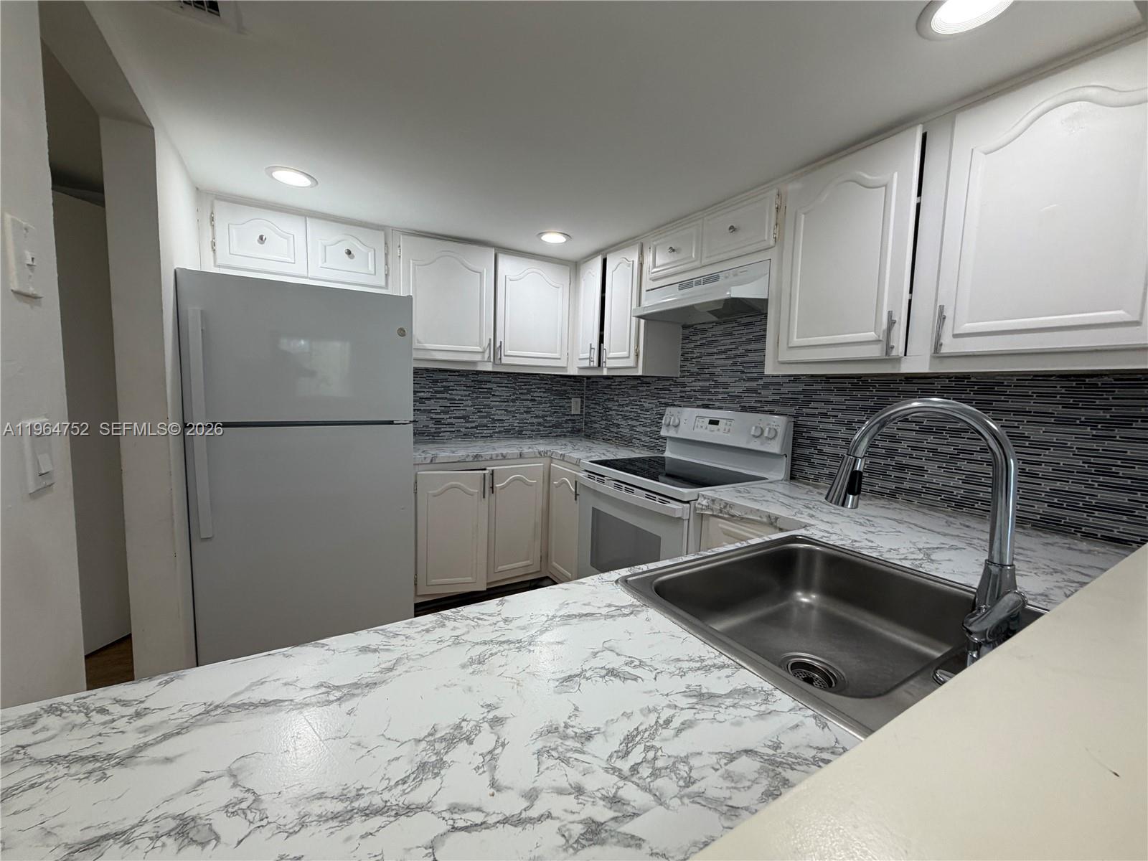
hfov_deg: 102.1
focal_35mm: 14
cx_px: 574
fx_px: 464
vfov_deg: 85.7
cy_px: 430
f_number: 2.2
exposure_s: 1/120
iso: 125
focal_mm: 2.22
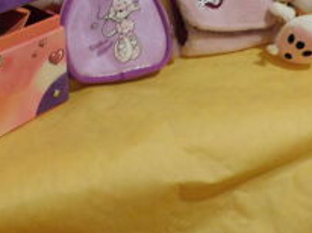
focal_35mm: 56
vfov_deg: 24.4
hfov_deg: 34.2
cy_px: -18
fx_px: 504
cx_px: 114
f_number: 3.3
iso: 400
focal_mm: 4.3
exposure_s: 1/8
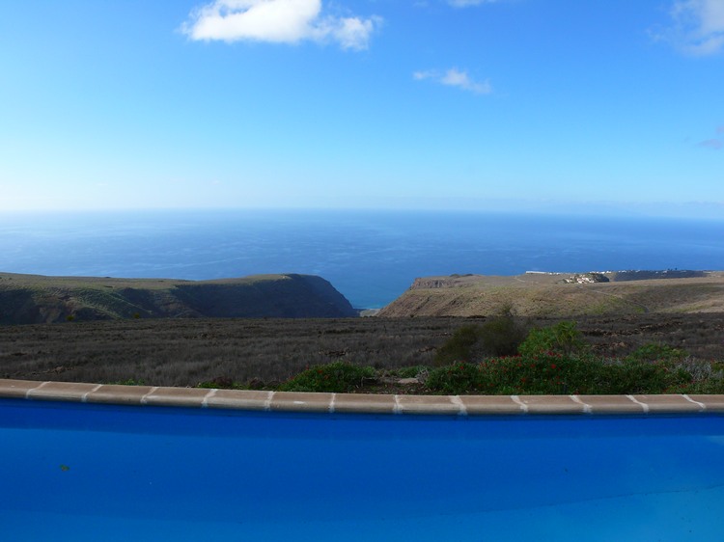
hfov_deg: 52.6
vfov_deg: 40.7
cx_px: 362
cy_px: 271
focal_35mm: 35
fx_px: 732
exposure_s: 1/400
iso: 100
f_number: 5.6
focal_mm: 7.4
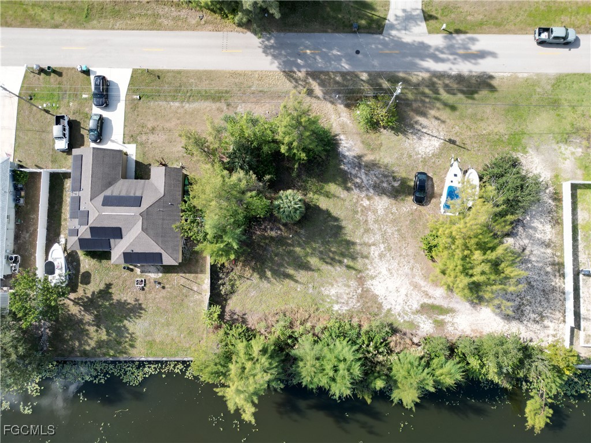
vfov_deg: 56.8
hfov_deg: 71.6
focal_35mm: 24
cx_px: 296
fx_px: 410
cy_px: 222
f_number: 1.7
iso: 150
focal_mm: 6.72
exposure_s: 1/1600
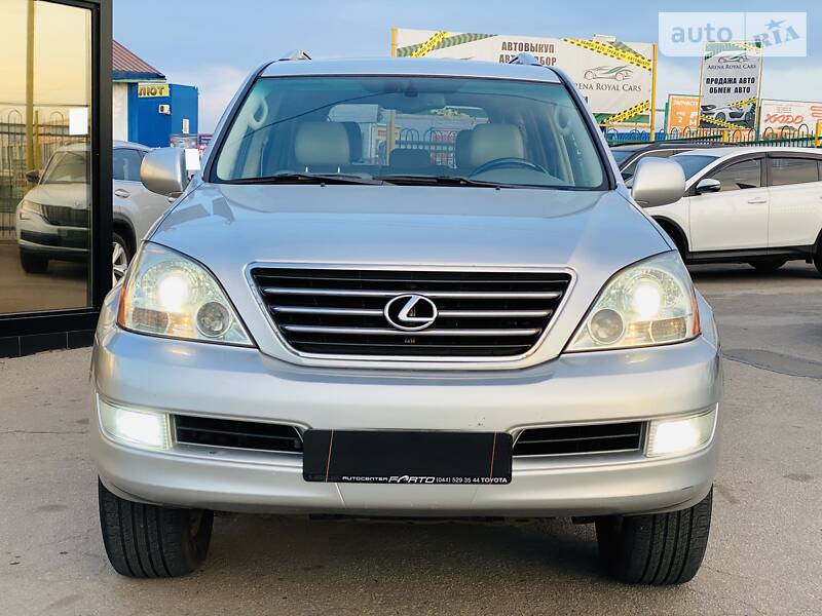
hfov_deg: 36.8
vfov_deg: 28.0
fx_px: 1235
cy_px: 308
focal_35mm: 52
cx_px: 411
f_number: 2
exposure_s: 1/121
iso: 64
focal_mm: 6
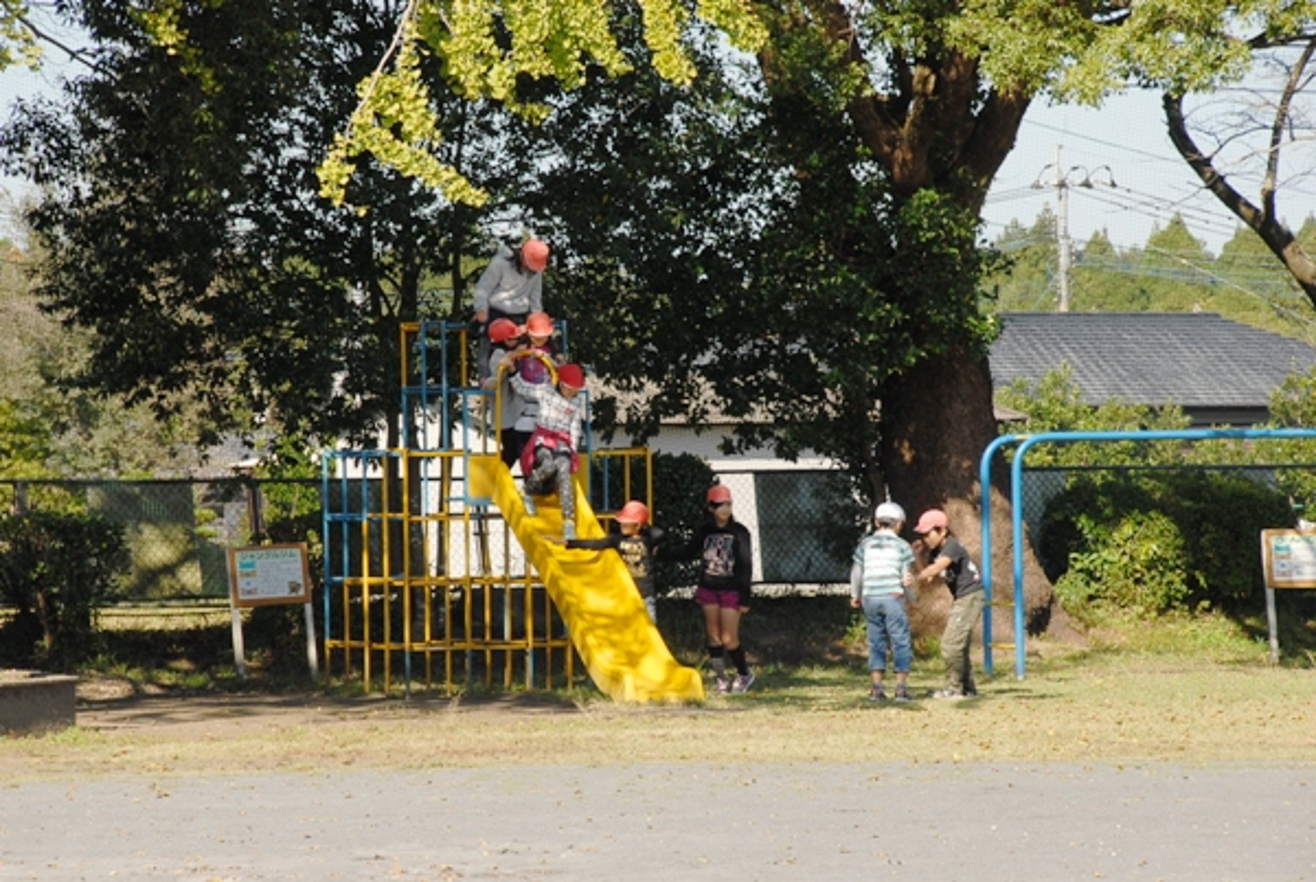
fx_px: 7413
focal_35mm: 202
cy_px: 441
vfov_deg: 6.8
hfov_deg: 10.1
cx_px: 658
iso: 320
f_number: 9
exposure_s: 1/320
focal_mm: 135
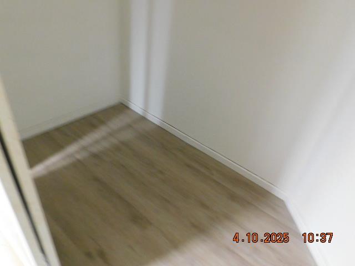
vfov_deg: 56.8
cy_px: 133
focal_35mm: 24
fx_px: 246
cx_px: 178
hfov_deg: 71.6
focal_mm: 4.3
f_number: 3.3
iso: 800
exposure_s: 1/40
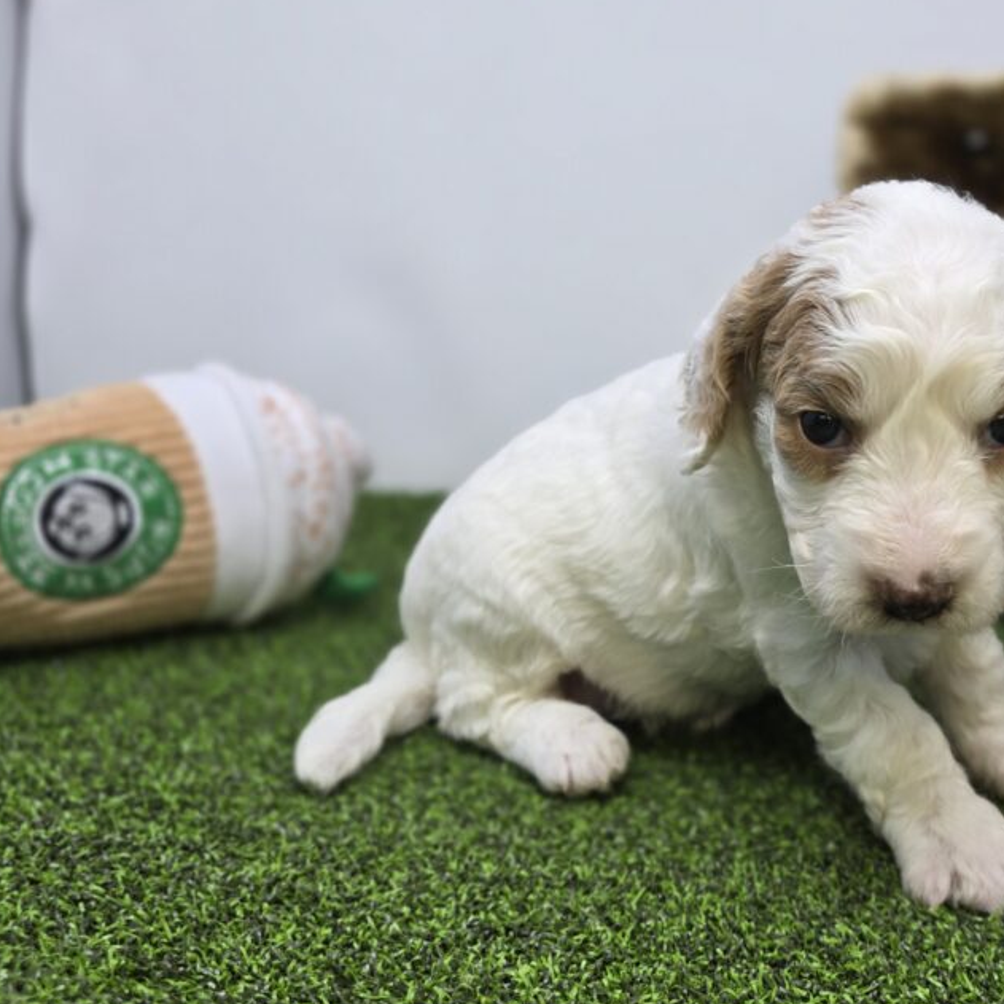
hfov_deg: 47.8
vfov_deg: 49.7
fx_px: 1083
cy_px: 516
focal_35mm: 33
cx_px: 759
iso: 50
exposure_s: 1/120
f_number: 1.7
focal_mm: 6.3
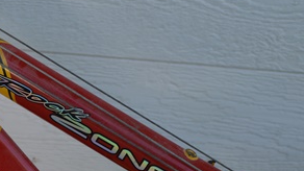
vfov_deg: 12.5
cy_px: 109
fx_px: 782
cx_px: 50
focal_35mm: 97
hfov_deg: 21.7
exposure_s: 1/125
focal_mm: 30
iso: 200
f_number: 5.6
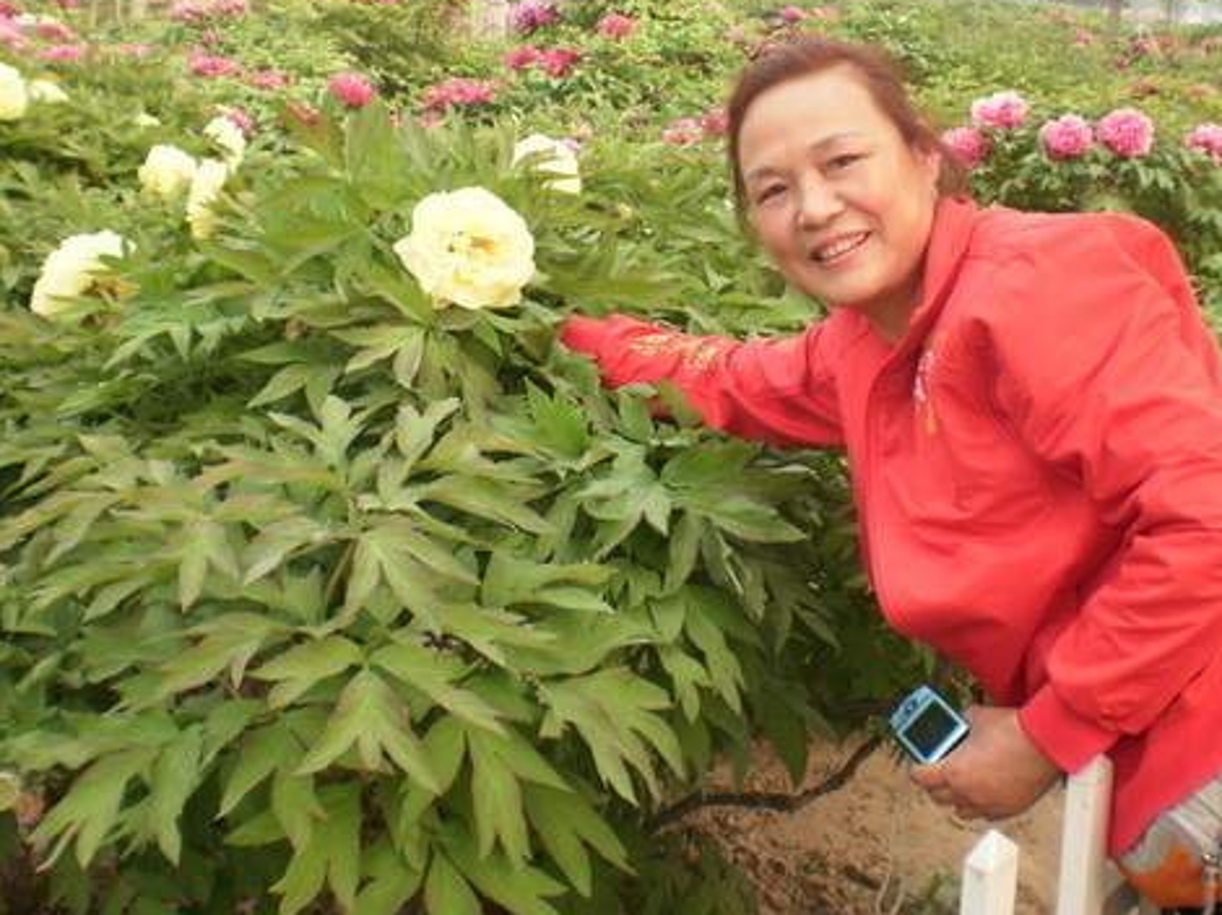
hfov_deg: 41.2
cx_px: 650
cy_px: 421
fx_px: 1623
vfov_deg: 31.5
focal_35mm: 46
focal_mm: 6.3
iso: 100
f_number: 4.6
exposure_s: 1/80
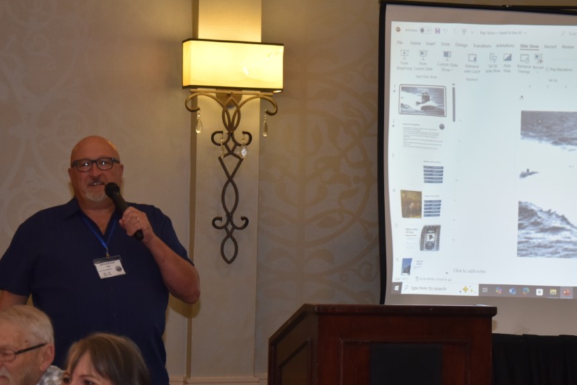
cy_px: 204
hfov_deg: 20.0
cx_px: 344
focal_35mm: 102
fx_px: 1635
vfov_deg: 13.4
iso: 800
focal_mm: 50
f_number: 5.6
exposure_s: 1/125
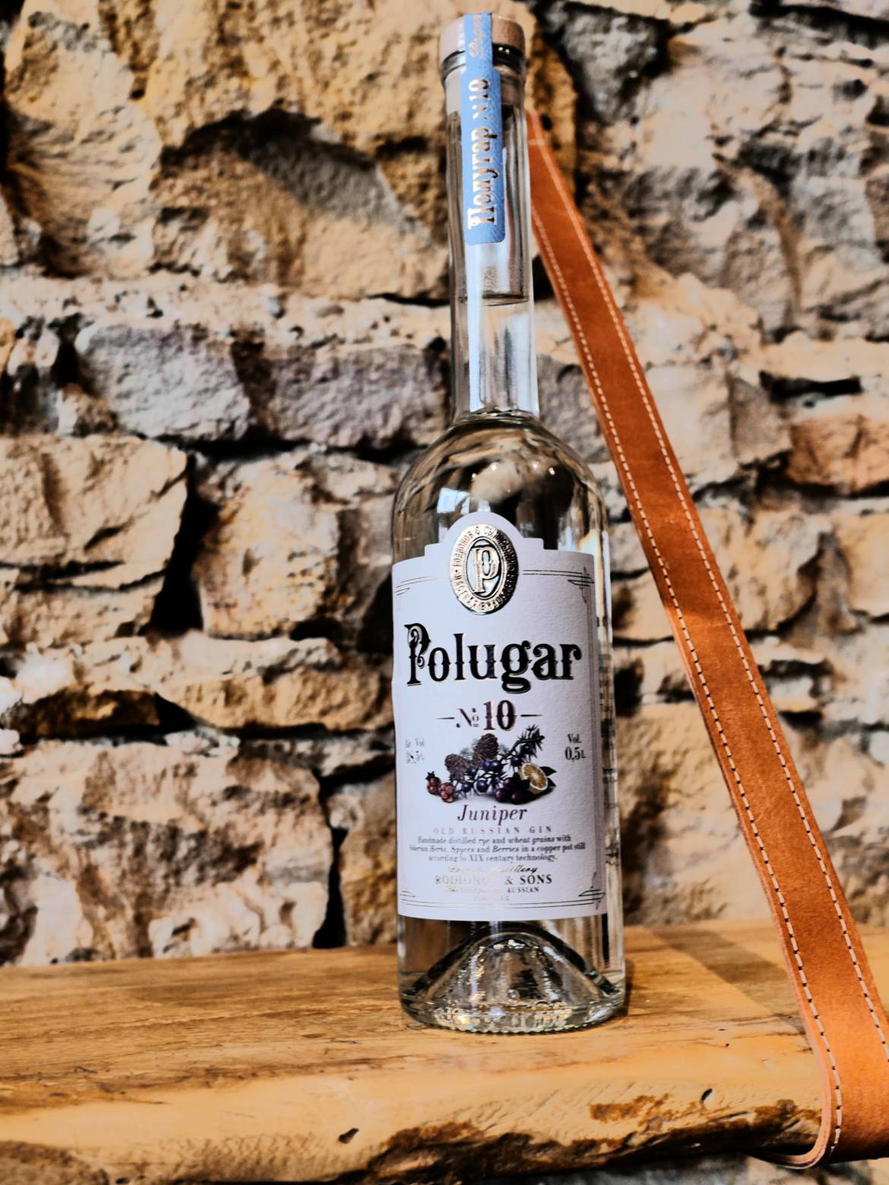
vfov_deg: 46.8
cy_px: 592
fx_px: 1370
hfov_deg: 36.0
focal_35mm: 40
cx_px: 444
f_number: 3.5
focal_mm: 20
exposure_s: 1/60
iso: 500
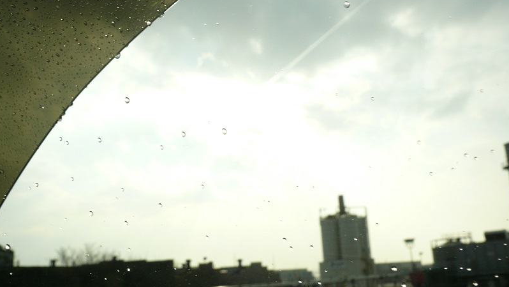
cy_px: 136
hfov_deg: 51.6
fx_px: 526
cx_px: 253
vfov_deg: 30.4
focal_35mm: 39
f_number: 5
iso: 100
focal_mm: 7.4
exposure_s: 1/640
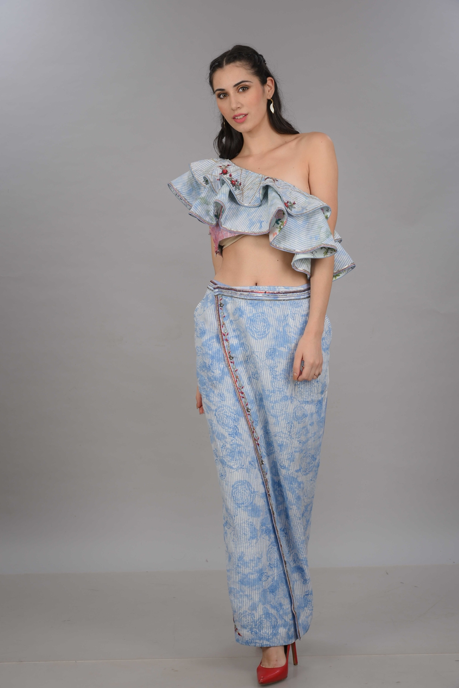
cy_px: 344
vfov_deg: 32.4
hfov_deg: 21.9
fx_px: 1185
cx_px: 230
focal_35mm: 62
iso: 100
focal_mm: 62
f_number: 11
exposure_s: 1/160
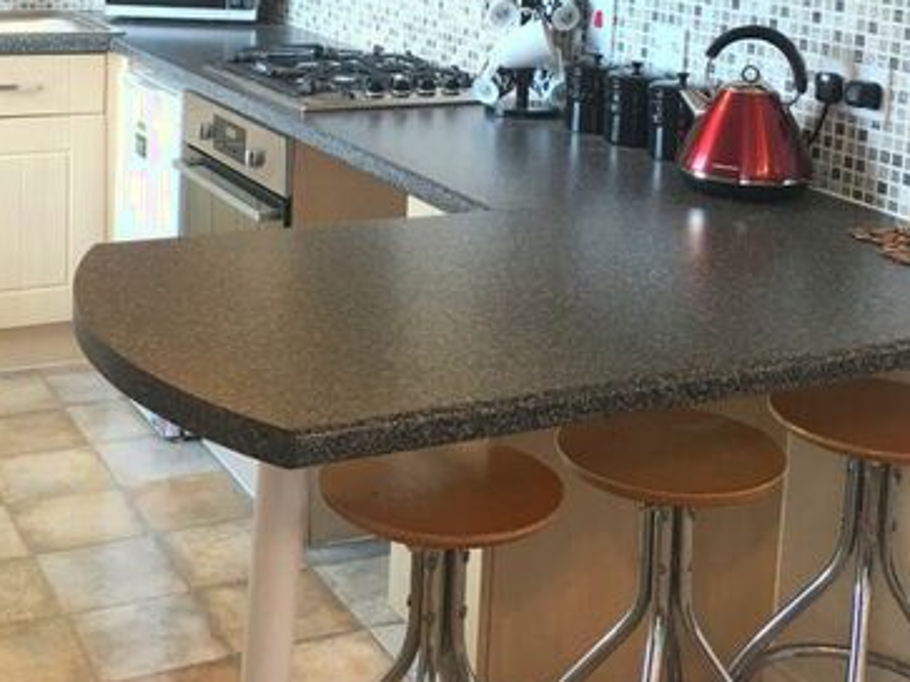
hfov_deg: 34.3
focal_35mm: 56
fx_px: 1472
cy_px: 66
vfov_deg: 25.3
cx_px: 386
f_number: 2.2
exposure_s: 1/17
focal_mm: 4.15
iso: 32
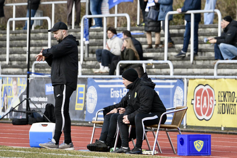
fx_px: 2370
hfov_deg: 5.7
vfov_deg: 3.8
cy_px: 79
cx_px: 118
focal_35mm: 360
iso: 3200
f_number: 9
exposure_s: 1/1600
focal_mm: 360
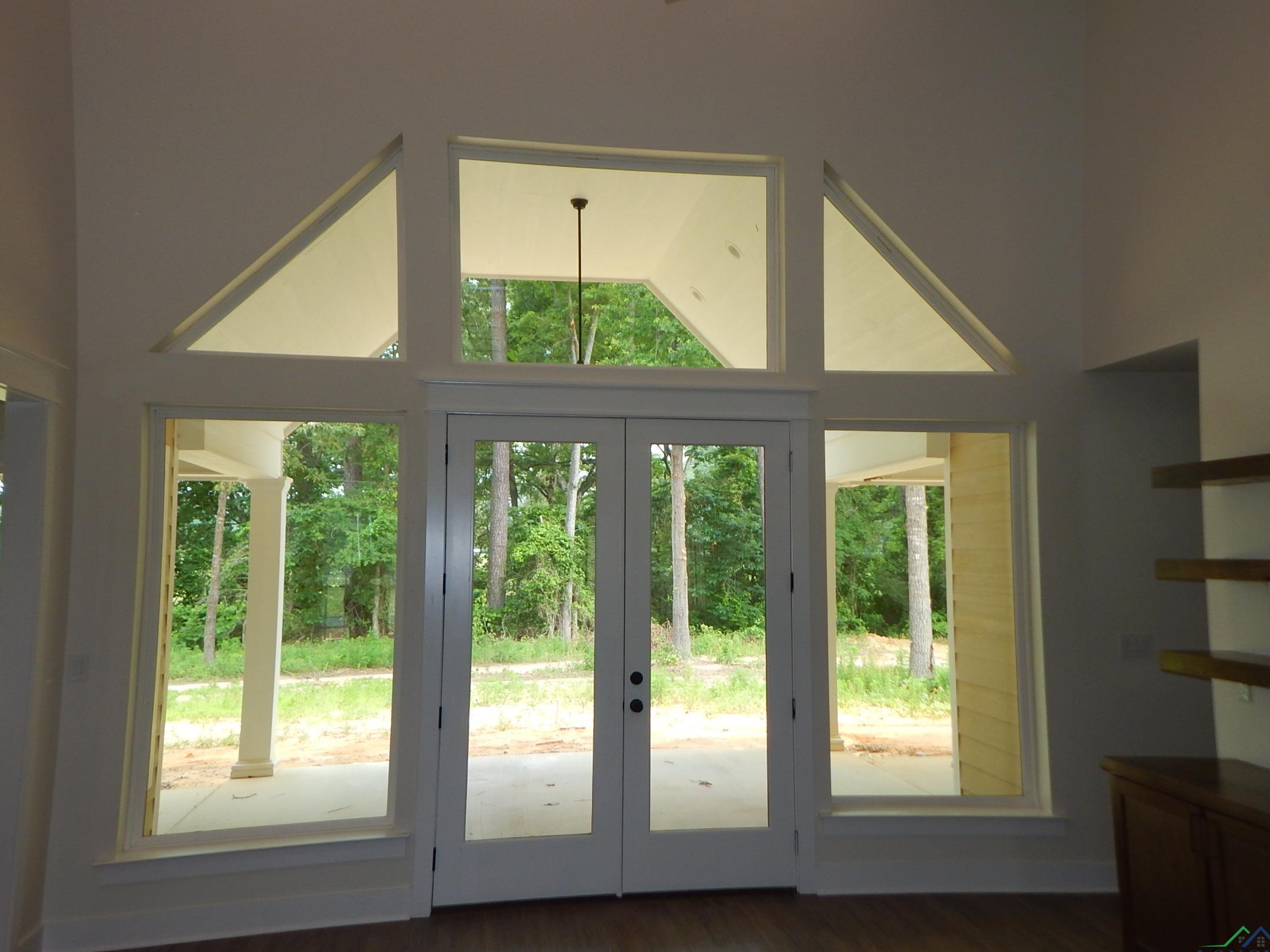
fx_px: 844
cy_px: 478
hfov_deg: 73.9
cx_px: 661
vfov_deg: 58.9
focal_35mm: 23
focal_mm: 4
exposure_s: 1/125
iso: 125
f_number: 3
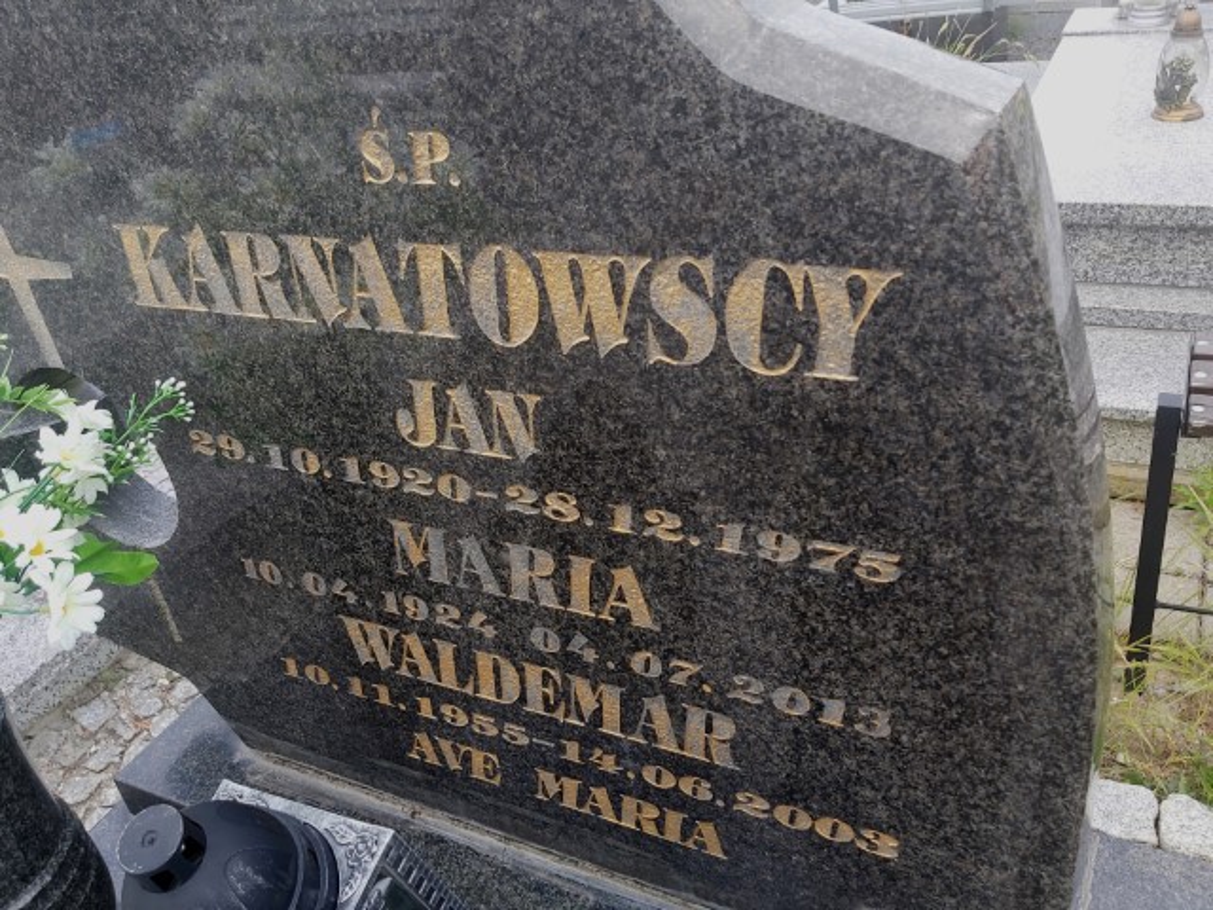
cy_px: 455
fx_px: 911
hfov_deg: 67.3
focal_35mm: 26
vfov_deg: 53.1
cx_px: 606
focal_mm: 3.92
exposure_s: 1/374
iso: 64
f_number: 1.7
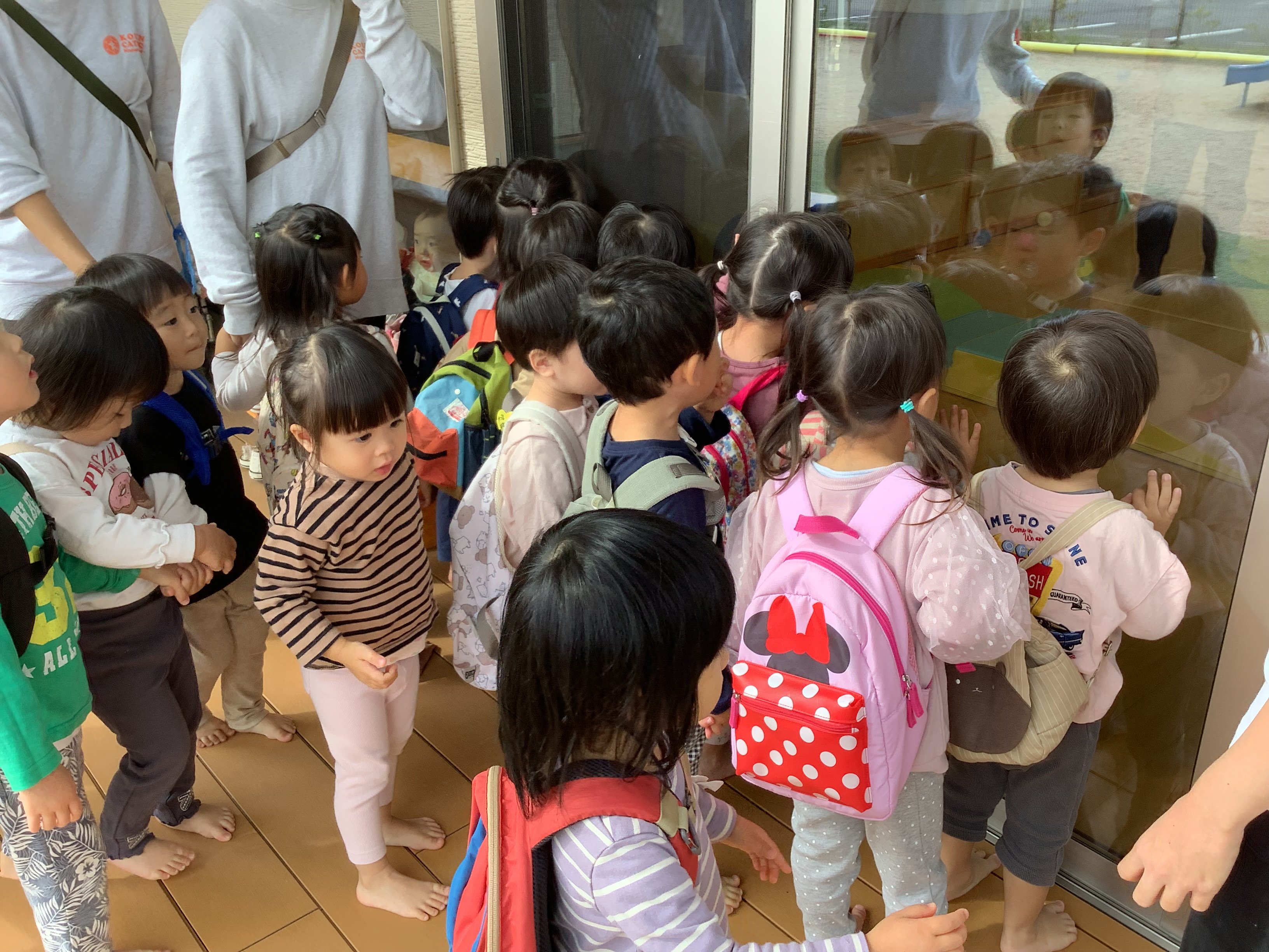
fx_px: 1136
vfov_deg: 45.4
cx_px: 634
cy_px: 476
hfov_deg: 58.4
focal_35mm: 31
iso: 25
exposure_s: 1/195
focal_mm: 3.3
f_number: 2.4
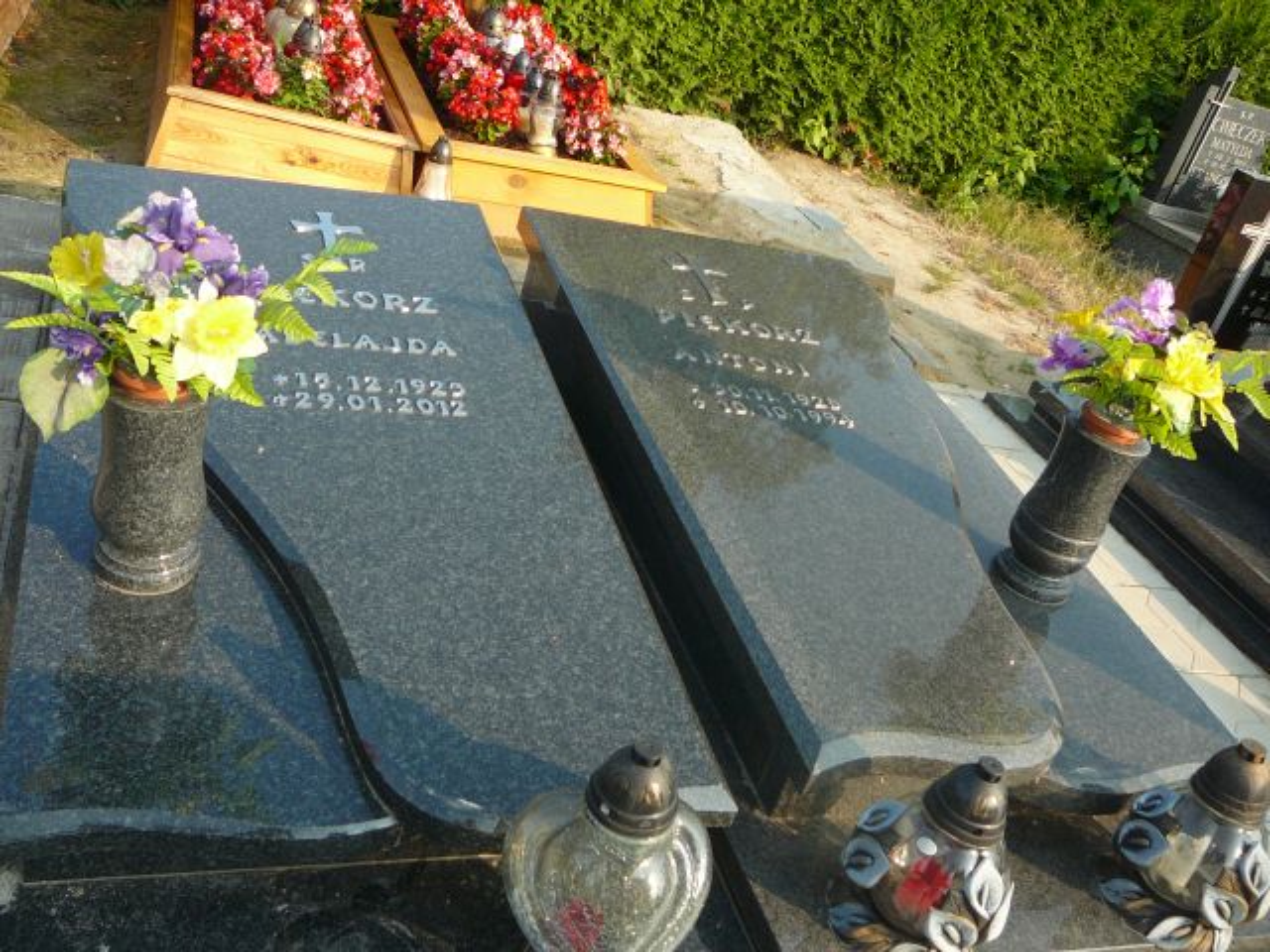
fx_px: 1284
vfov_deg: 40.7
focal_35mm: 35
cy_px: 476
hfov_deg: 52.6
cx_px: 635
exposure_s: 1/400
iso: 80
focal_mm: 5.2
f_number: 2.8
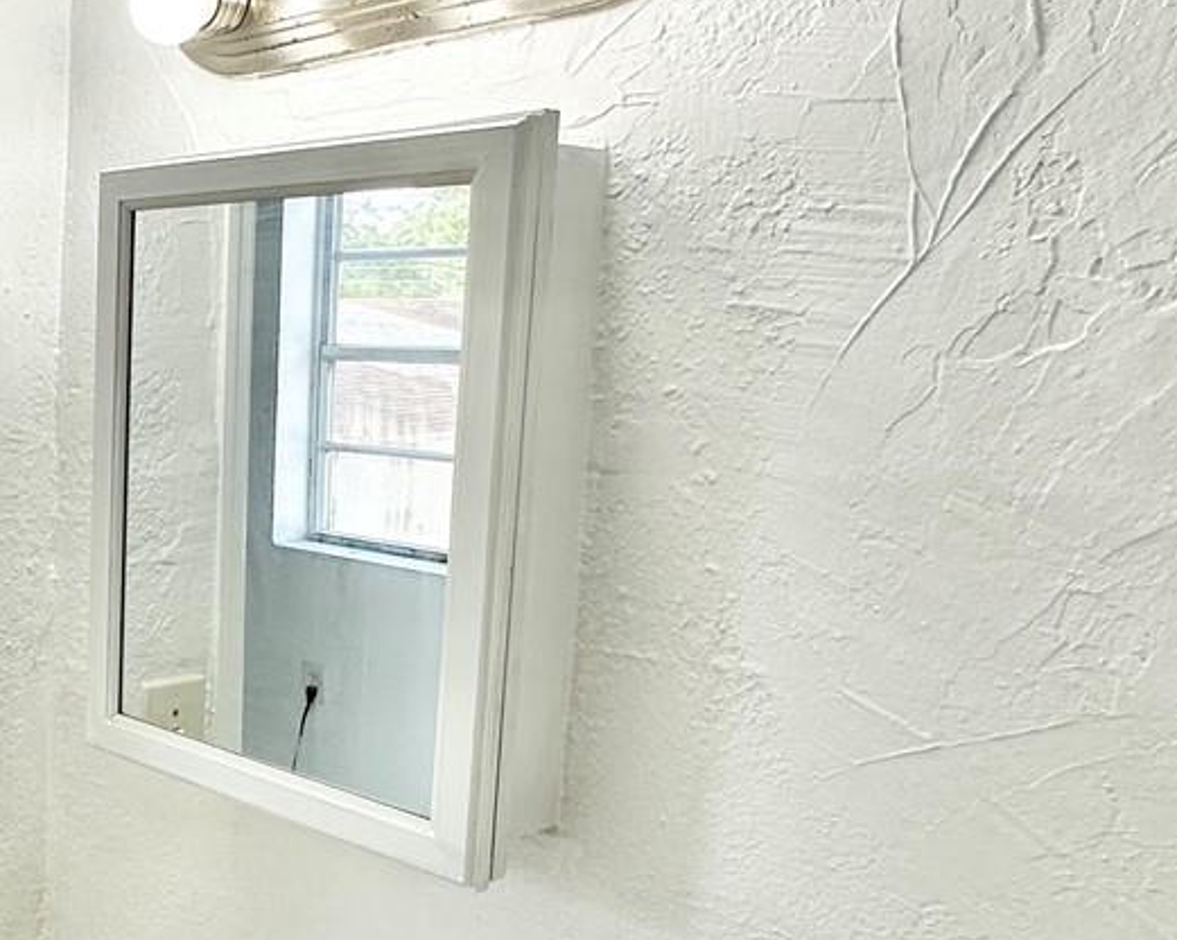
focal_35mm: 42
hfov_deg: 37.1
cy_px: 549
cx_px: -108
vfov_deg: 35.5
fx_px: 1462
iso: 40
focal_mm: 2.22
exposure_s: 1/211
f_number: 2.2
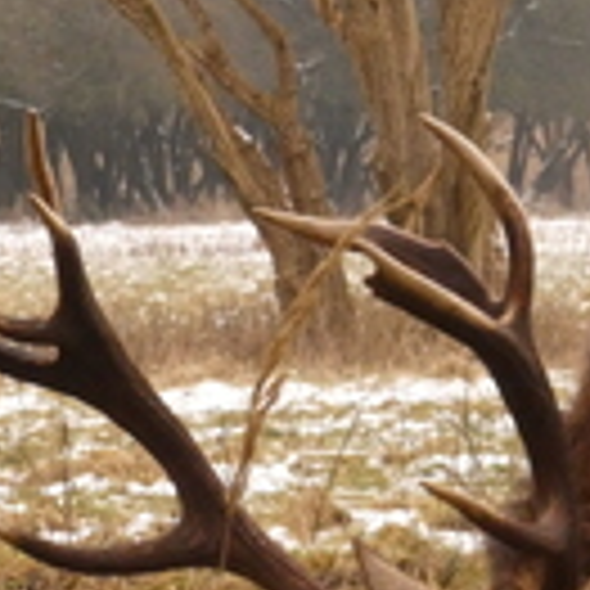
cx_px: 730
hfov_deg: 4.0
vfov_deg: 4.0
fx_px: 8465
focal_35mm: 439
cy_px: 399
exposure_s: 1/160
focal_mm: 25.2
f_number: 8
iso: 800
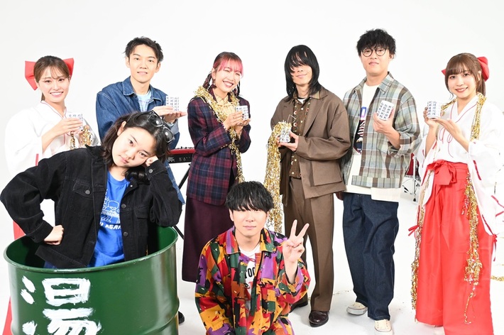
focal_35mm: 33
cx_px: 252
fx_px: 462
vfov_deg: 39.9
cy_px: 168
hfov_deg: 57.3
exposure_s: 1/125
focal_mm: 22
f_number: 4
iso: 1600
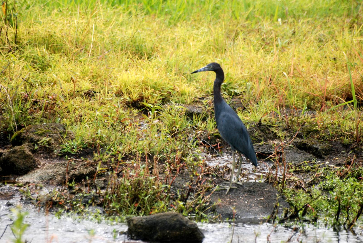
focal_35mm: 450
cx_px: 182
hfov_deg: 4.6
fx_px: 4543
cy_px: 122
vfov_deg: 3.1
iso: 400
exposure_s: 1/640
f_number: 5.6
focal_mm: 300
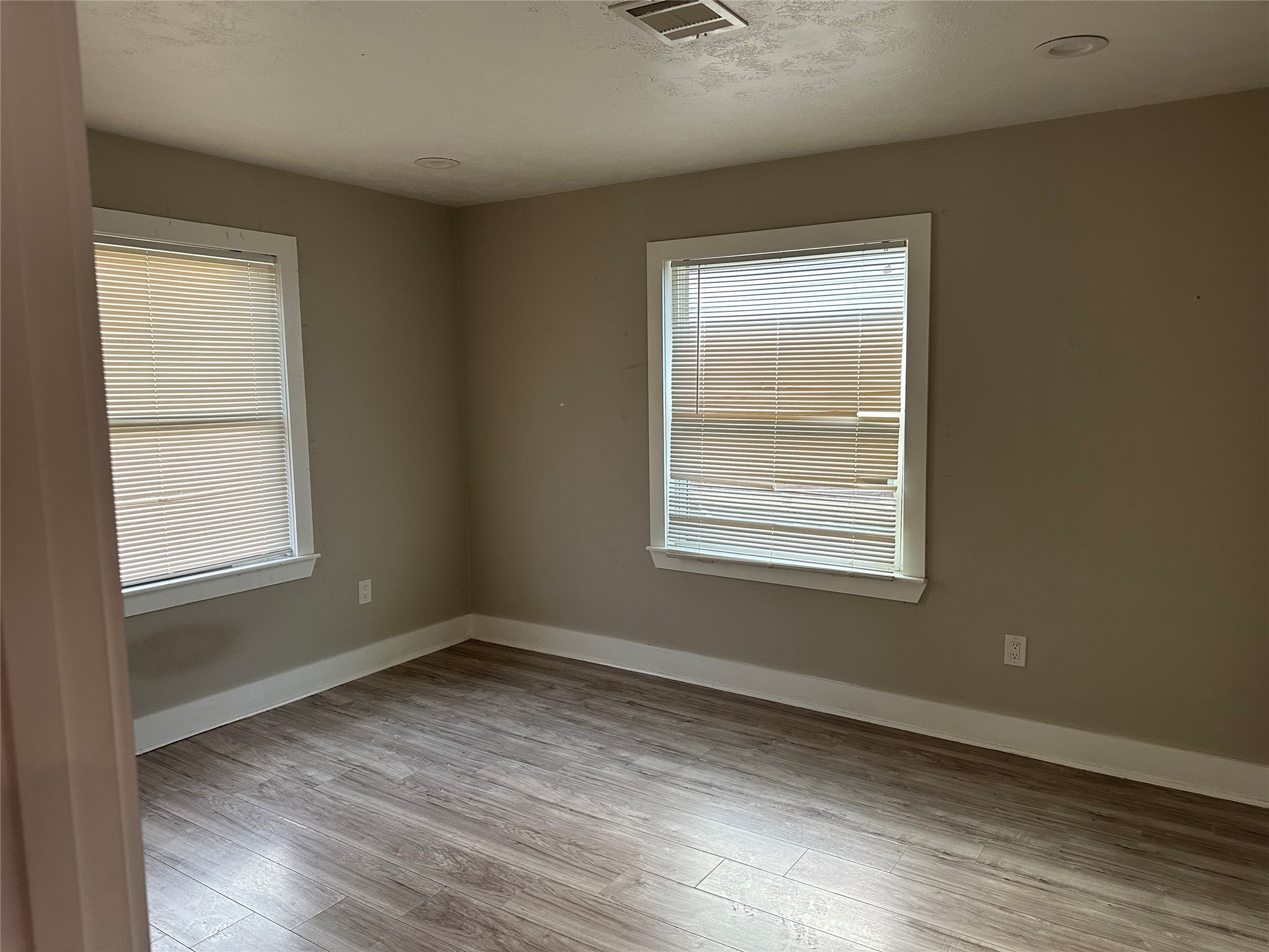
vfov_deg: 56.8
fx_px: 880
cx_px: 634
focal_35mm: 24
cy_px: 476
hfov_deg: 71.6
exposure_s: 1/121
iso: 200
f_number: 1.78
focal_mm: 6.86
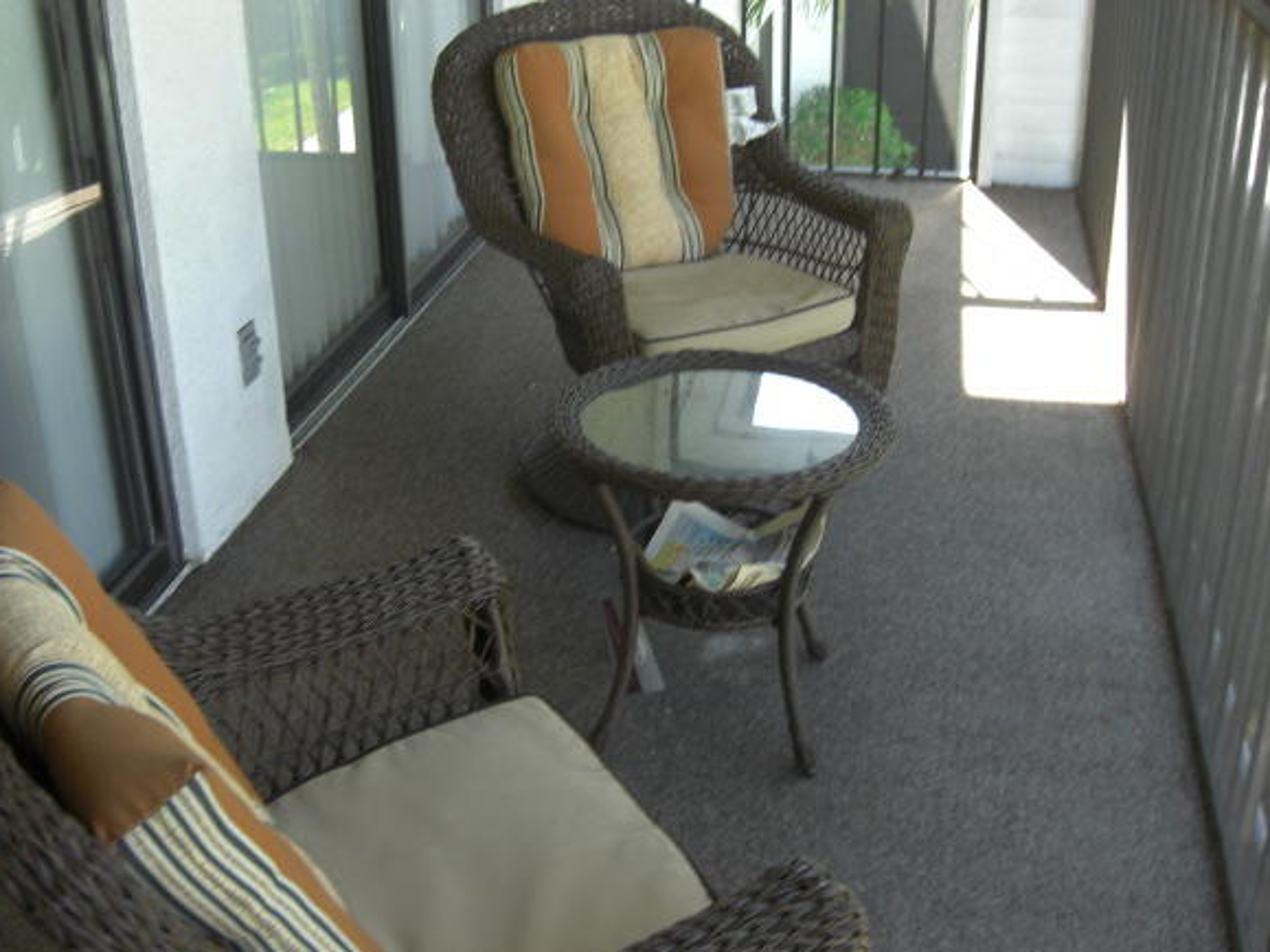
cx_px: 570
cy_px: 474
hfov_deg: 44.7
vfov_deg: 34.3
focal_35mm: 42
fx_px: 1541
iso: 100
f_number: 2.8
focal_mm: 7.9
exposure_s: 1/50
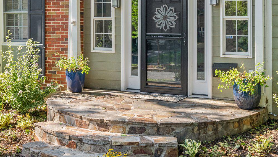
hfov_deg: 37.2
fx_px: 413
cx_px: 138
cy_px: 14
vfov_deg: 21.0
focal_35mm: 56
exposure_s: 1/250
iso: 640
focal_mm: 35
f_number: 8
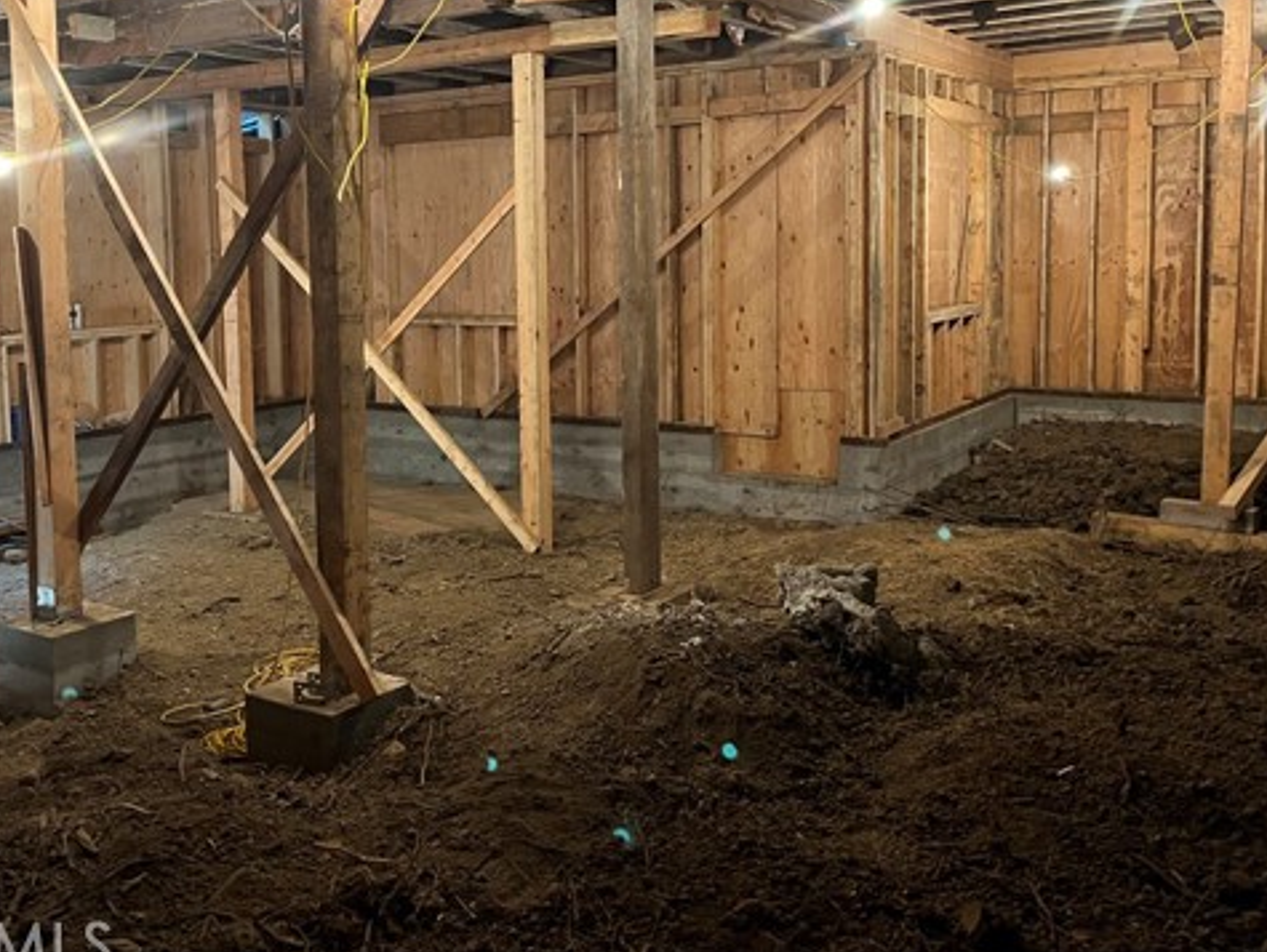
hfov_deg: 52.1
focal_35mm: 35
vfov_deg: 40.4
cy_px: 344
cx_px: 480
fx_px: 1282
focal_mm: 5.1
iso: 500
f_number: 1.6
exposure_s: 1/40
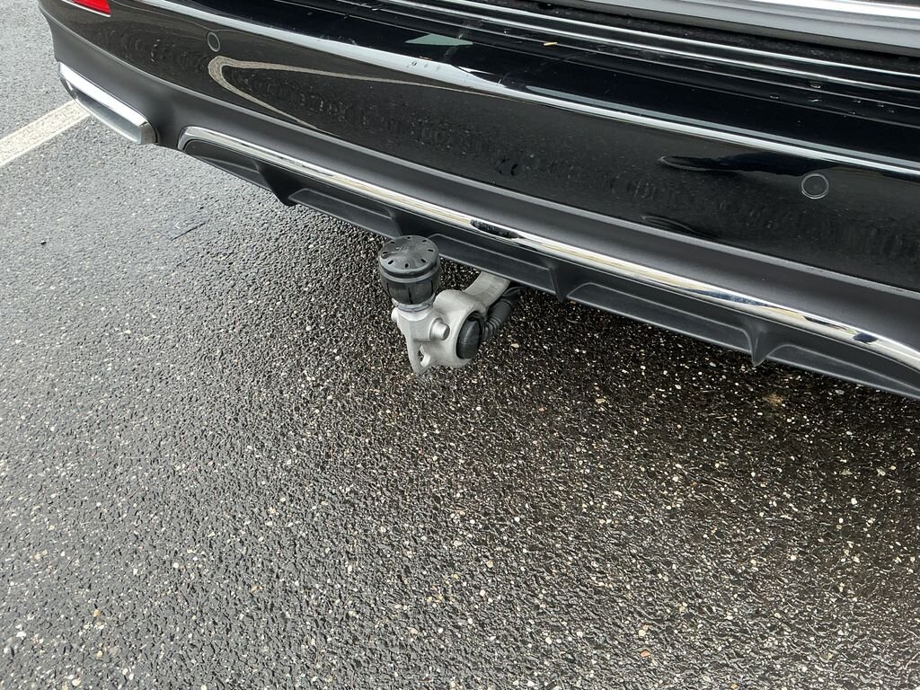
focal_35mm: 29
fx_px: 771
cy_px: 345
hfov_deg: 61.7
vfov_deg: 48.2
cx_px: 460
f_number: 1.8
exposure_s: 1/60
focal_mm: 3
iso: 40
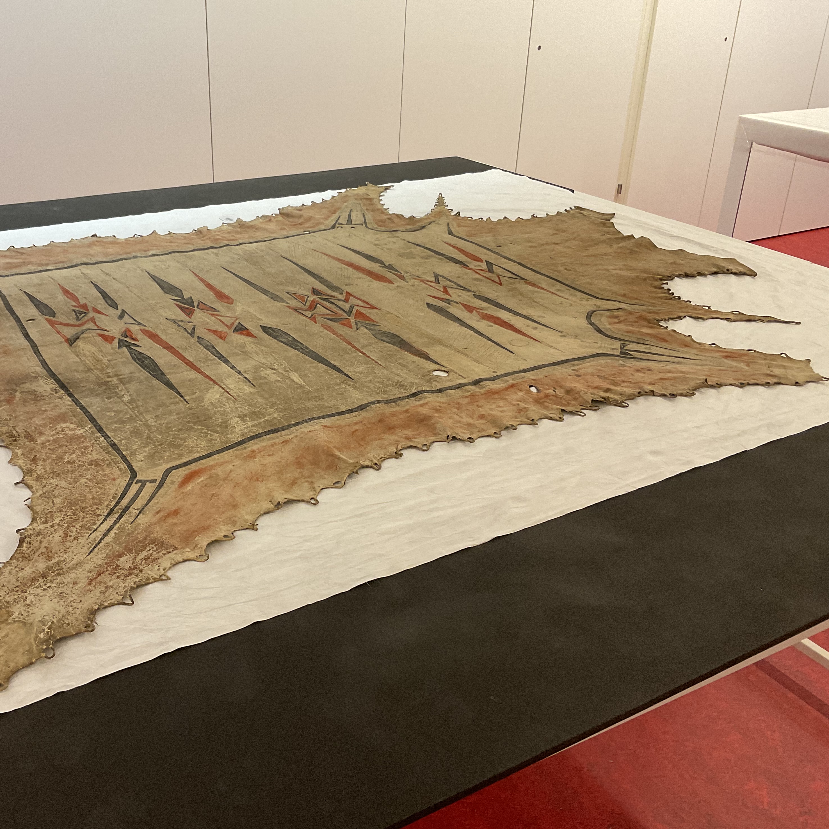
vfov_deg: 47.2
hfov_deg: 46.9
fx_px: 948
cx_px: 319
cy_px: 421
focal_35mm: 35
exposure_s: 1/50
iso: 50
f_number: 1.8
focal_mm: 3
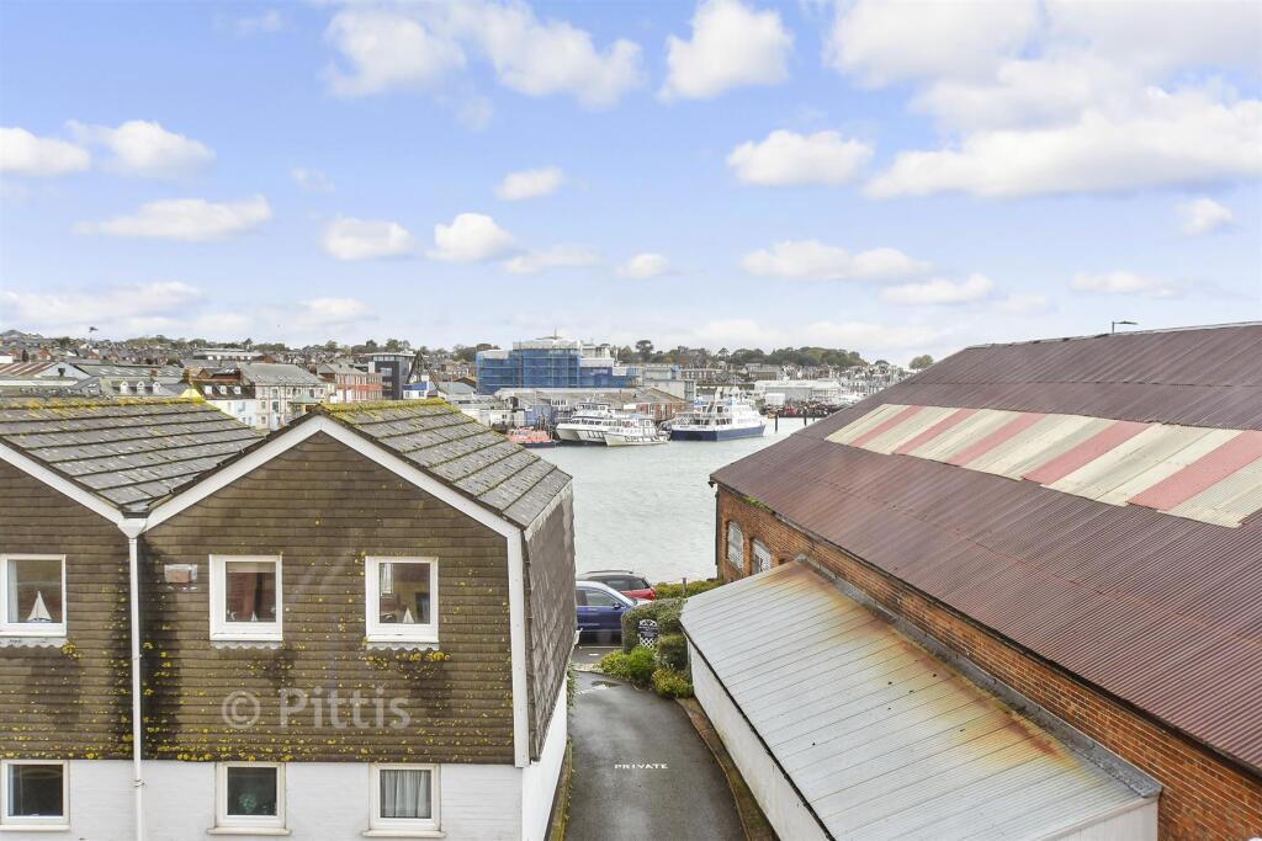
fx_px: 982
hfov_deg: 65.5
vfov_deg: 46.4
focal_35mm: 28
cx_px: 631
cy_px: 420
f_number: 8
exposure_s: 1/40
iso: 160
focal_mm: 19
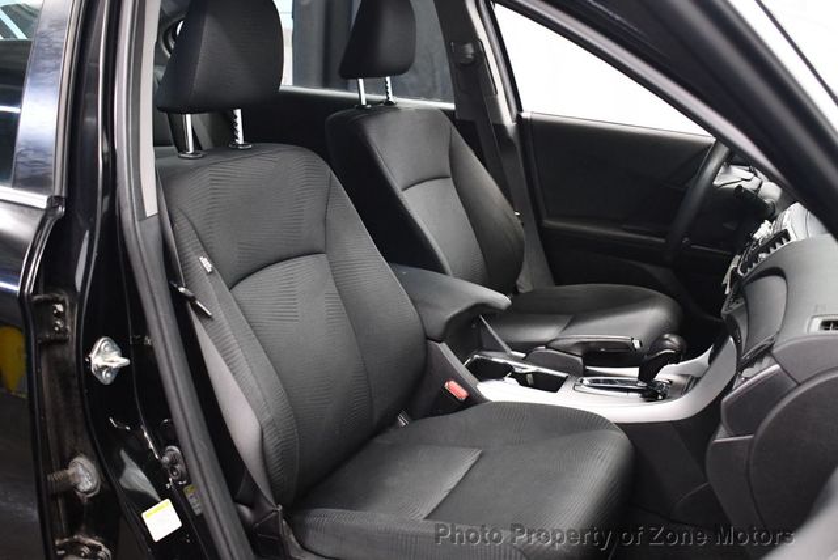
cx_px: 419
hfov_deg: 53.1
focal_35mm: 36
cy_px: 280
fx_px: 839
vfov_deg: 36.9
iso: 3200
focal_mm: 18
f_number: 3.5
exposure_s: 1/80
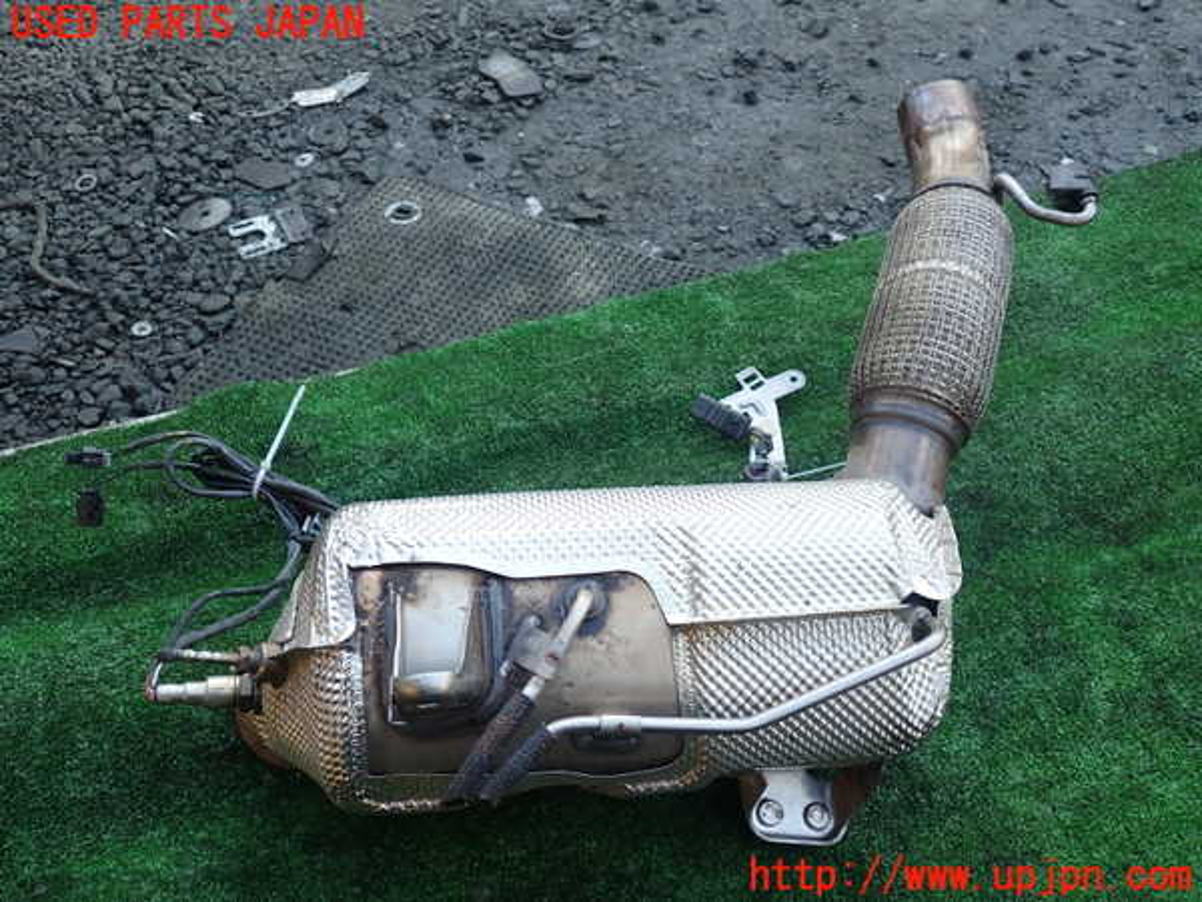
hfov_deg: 60.0
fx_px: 1042
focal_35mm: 30
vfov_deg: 46.8
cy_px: 451
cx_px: 601
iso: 100
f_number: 2.3
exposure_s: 1/100
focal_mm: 5.4
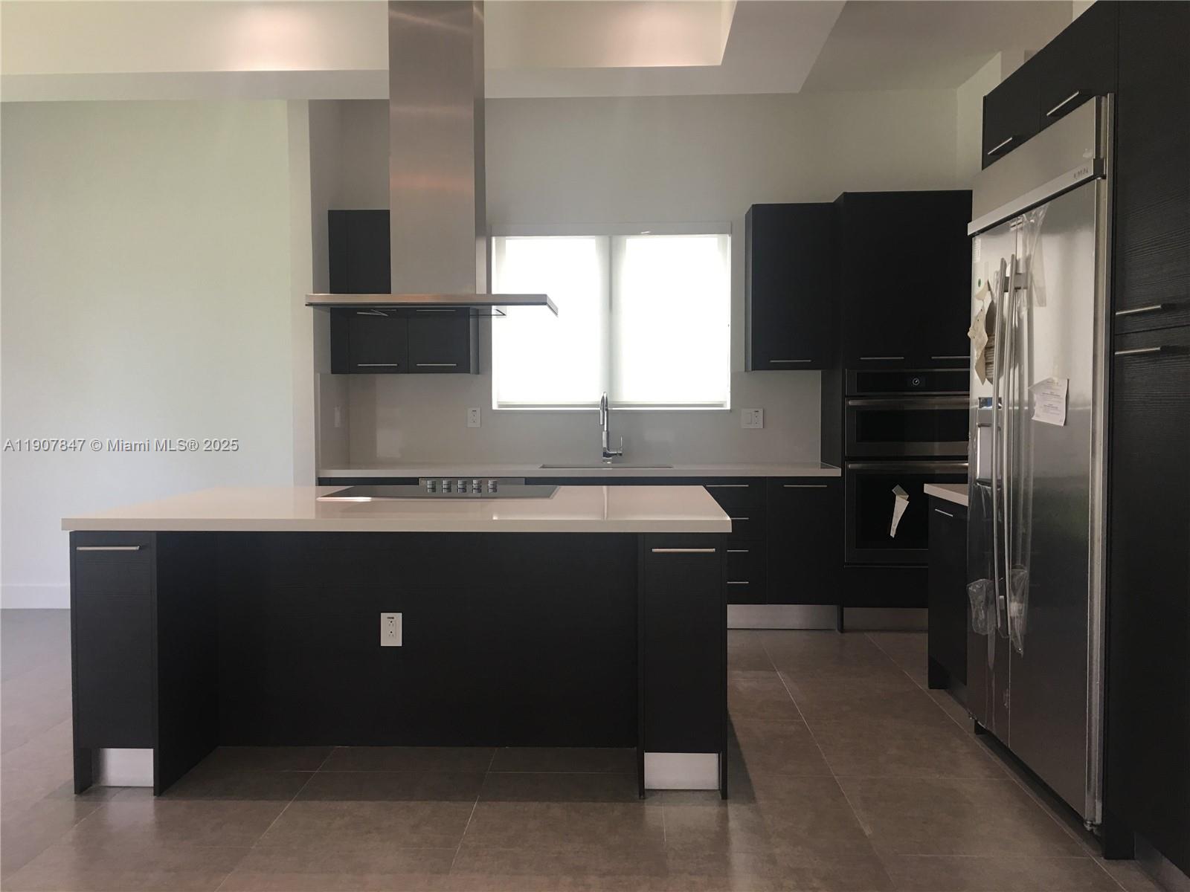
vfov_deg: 48.2
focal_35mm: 29
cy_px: 446
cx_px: 595
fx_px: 997
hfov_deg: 61.7
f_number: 2.2
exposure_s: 1/15
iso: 32
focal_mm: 4.15
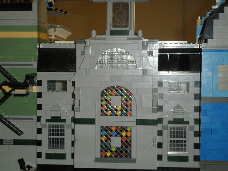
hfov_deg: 24.1
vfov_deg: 18.2
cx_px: 108
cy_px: 91
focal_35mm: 81
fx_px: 534
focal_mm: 13
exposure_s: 1/80
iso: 160
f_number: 4.4
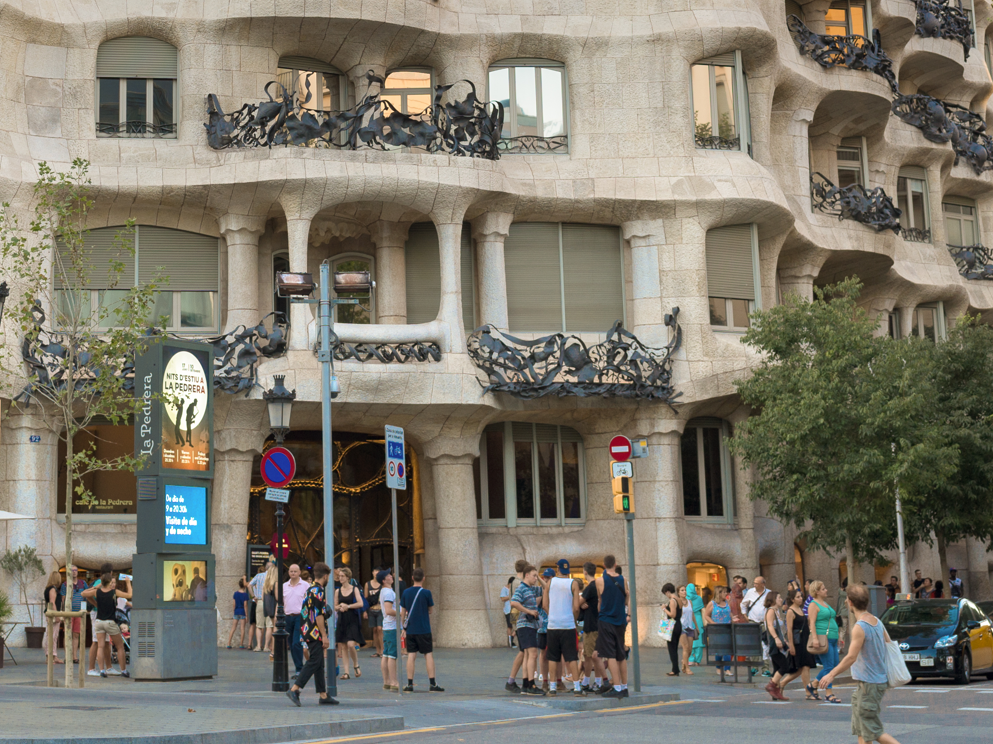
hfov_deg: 23.1
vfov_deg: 17.1
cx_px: 273
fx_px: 2410
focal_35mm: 84
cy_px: -32
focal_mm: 35
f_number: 4.5
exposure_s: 1/125
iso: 200
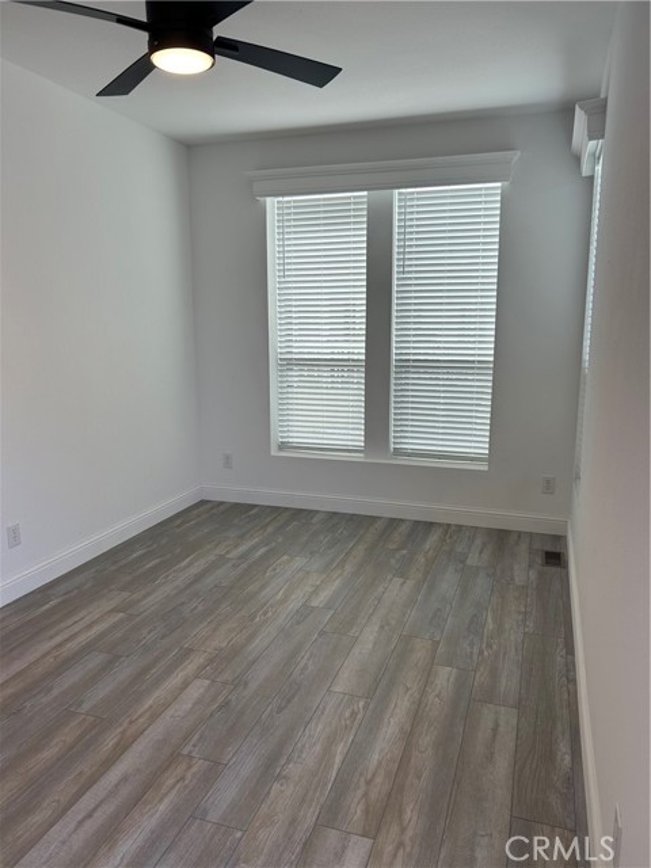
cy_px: 434
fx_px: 652
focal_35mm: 26
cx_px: 326
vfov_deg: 67.3
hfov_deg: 53.1
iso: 40
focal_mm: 5.7
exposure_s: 1/198
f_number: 1.5
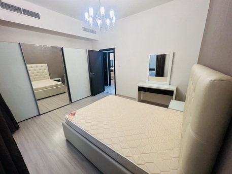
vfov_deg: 89.9
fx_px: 87
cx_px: 116
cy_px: 87
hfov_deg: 106.2
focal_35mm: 13
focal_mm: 1.57
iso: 250
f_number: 1.8
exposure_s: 1/50
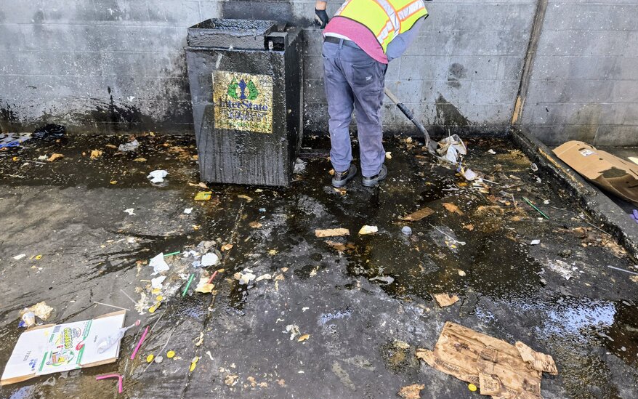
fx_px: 435
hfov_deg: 72.5
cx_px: 321
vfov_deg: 49.2
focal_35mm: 25
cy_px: 176
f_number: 1.8
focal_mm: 5.4
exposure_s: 1/180
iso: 64
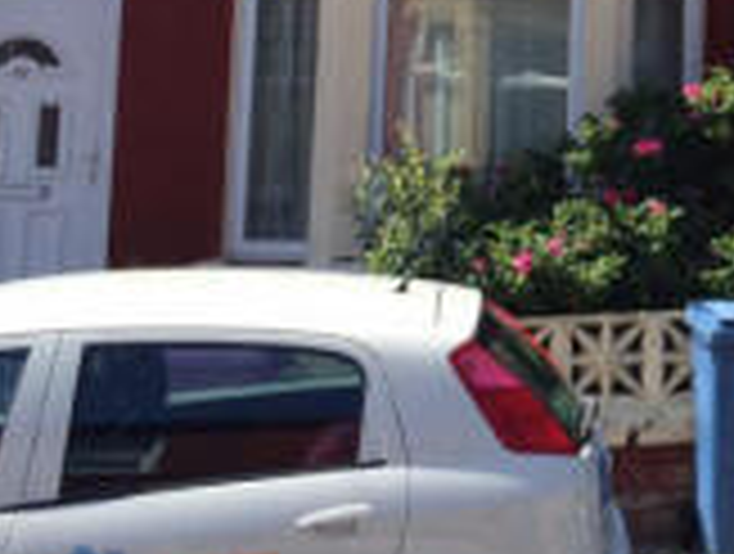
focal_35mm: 107
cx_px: 1051
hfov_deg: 16.9
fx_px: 2274
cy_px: -92
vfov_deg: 13.5
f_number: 2.2
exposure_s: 1/1172
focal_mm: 4.12
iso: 32
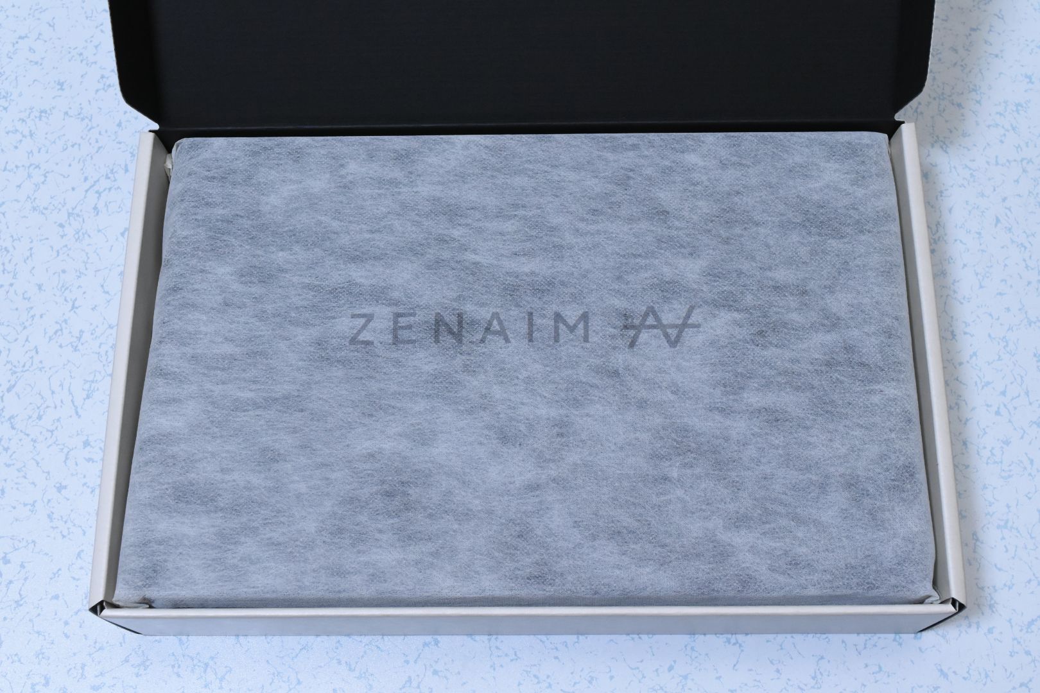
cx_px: 520
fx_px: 1343
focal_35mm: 46
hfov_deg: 42.3
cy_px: 346
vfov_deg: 28.9
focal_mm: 31
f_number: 8
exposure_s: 1/60
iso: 2200
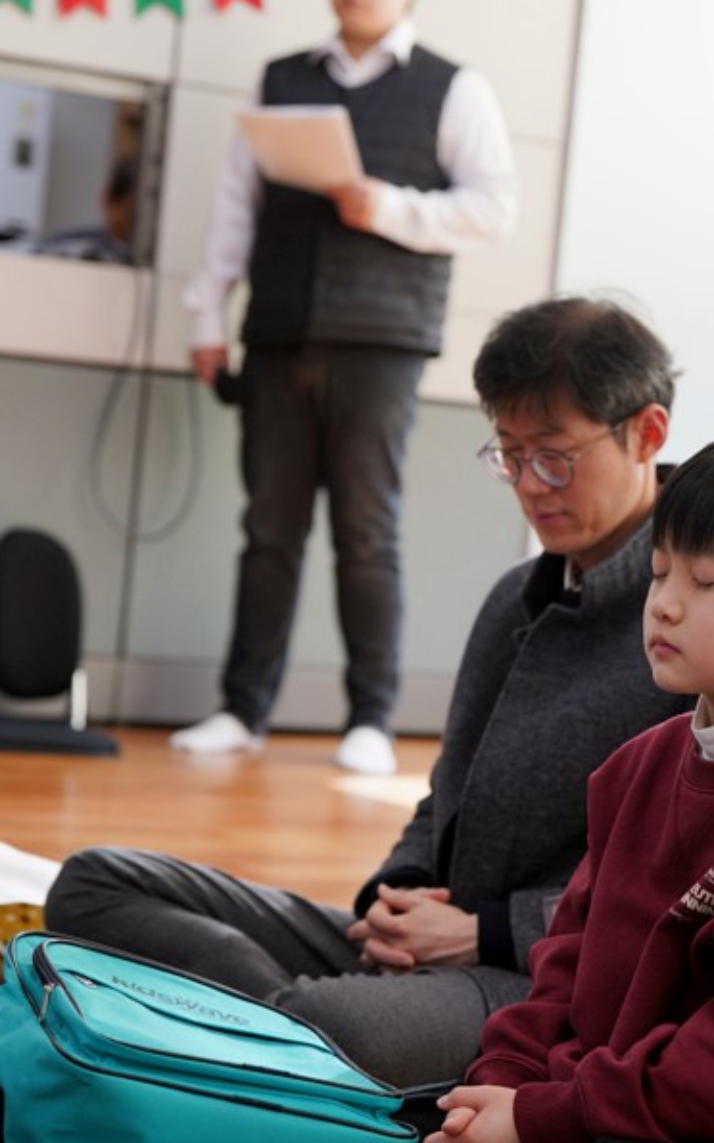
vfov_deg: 19.3
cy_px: 569
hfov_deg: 12.1
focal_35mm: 108
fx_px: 3362
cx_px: 597
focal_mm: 70
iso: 320
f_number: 4
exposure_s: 1/80
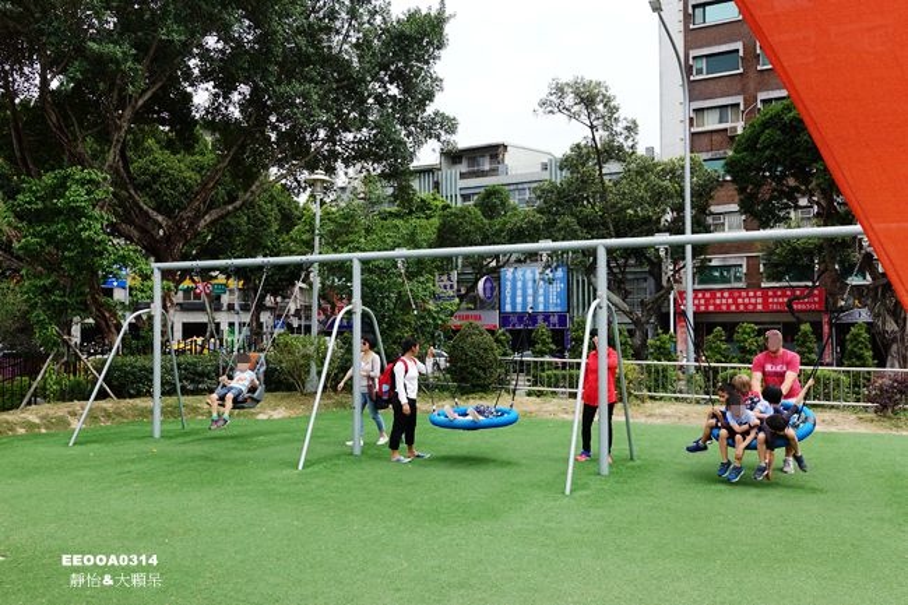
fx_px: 807
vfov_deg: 41.1
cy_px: 302
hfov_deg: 58.7
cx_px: 454
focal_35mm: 32
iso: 125
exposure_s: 1/320
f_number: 5.6
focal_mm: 11.69
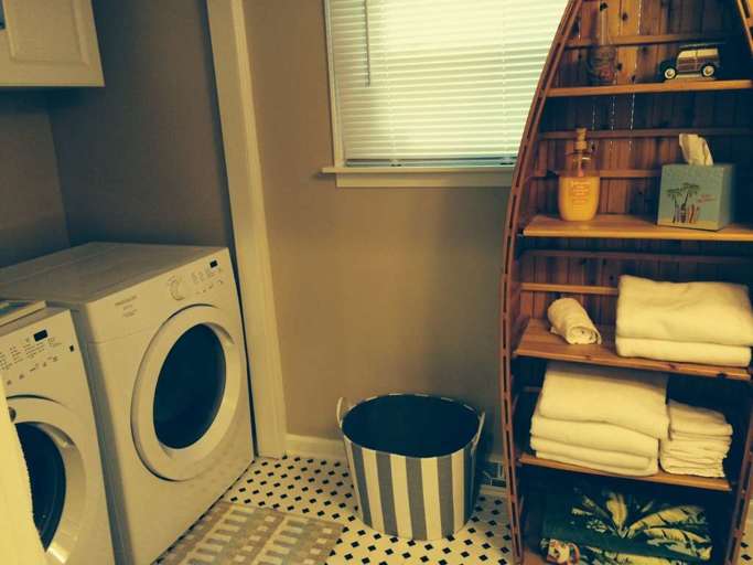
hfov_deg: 60.0
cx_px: 376
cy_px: 282
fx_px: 652
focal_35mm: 30
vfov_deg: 46.8
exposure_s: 1/30
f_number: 2.2
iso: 160
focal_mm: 4.12
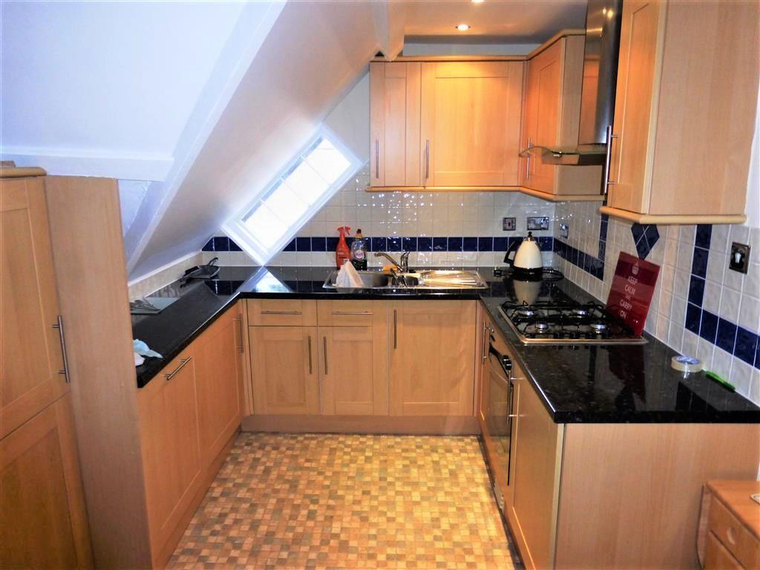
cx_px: 380
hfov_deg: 71.6
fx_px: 527
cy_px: 285
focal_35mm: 24
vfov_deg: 56.8
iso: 400
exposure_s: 1/60
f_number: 3.3
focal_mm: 4.3
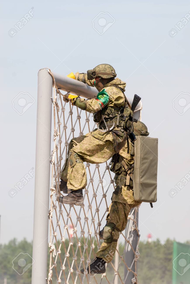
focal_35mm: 300
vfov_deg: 6.9
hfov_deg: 4.6
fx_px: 2369
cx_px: 95
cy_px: 142
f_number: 8
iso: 250
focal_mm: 200
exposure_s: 1/640
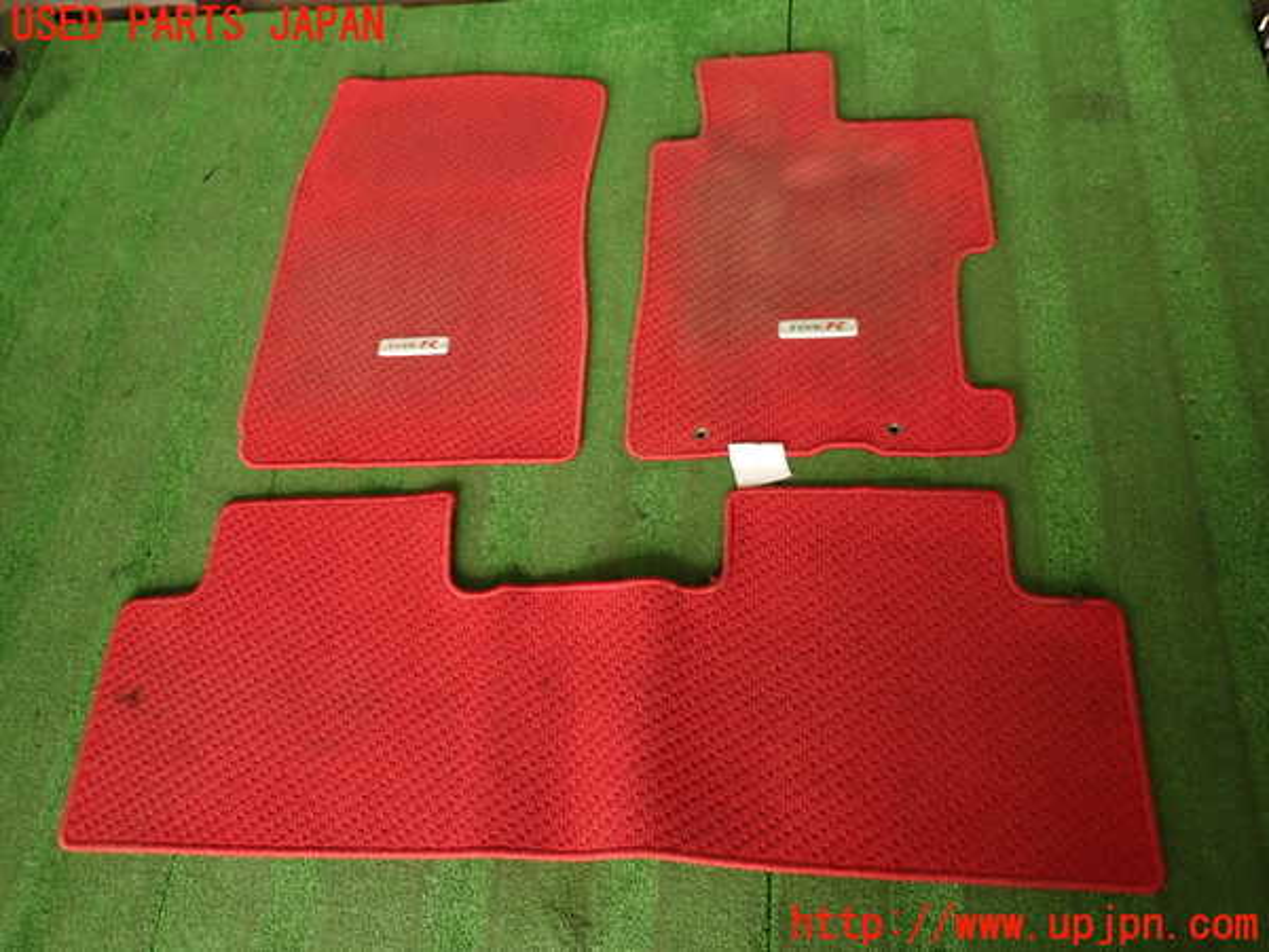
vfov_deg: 54.9
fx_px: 916
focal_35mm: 25
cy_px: 476
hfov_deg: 69.4
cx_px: 634
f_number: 2
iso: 100
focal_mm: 4.5
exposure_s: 1/60
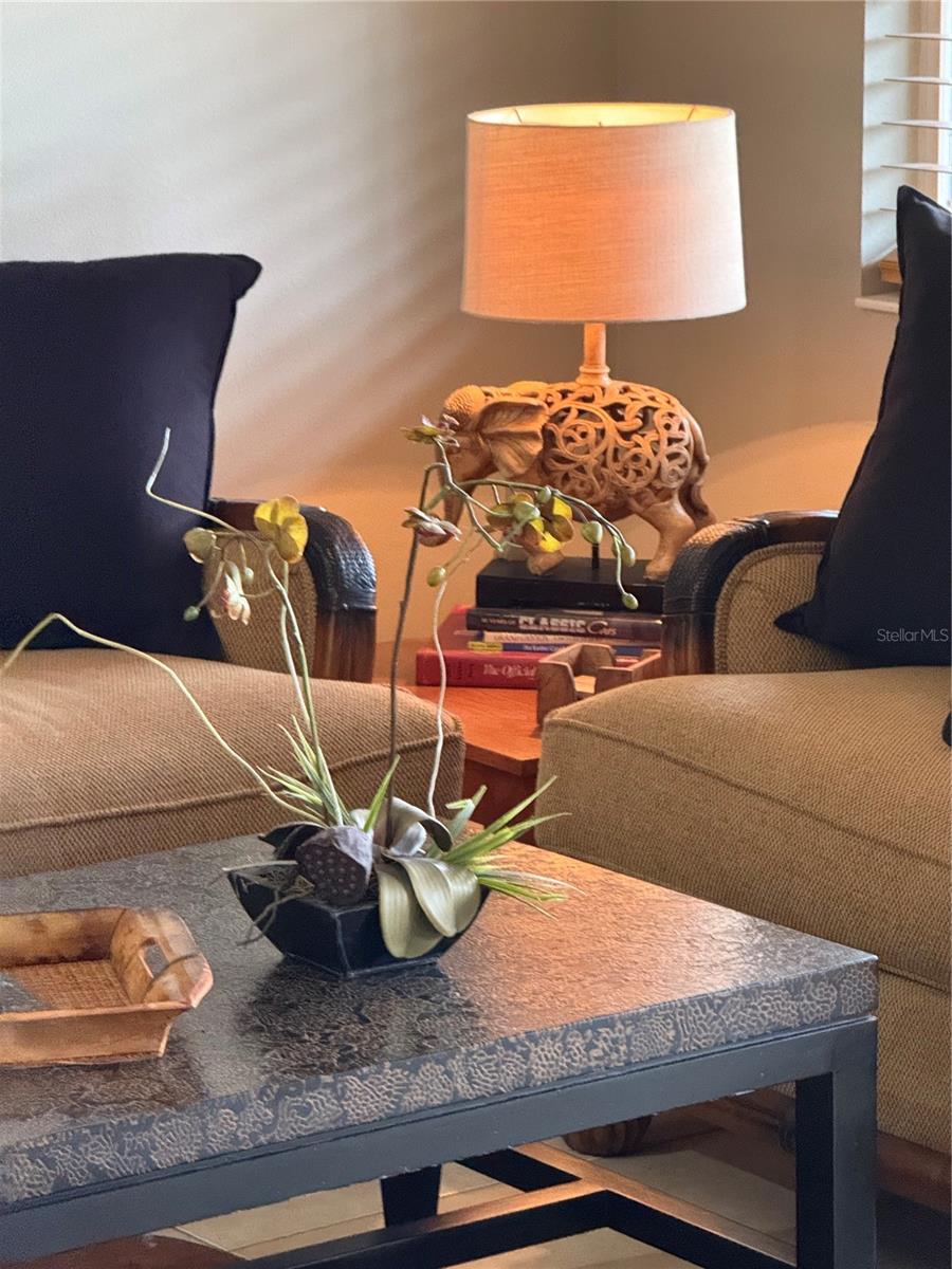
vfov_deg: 16.4
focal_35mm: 120
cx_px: 476
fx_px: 4400
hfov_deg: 12.3
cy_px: 634
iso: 800
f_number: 2.8
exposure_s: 1/40
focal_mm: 15.66
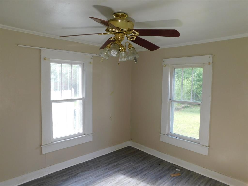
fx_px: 172
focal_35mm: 24
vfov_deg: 56.8
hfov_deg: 71.6
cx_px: 124
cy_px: 93
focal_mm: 4.1
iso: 125
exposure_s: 1/60
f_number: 3
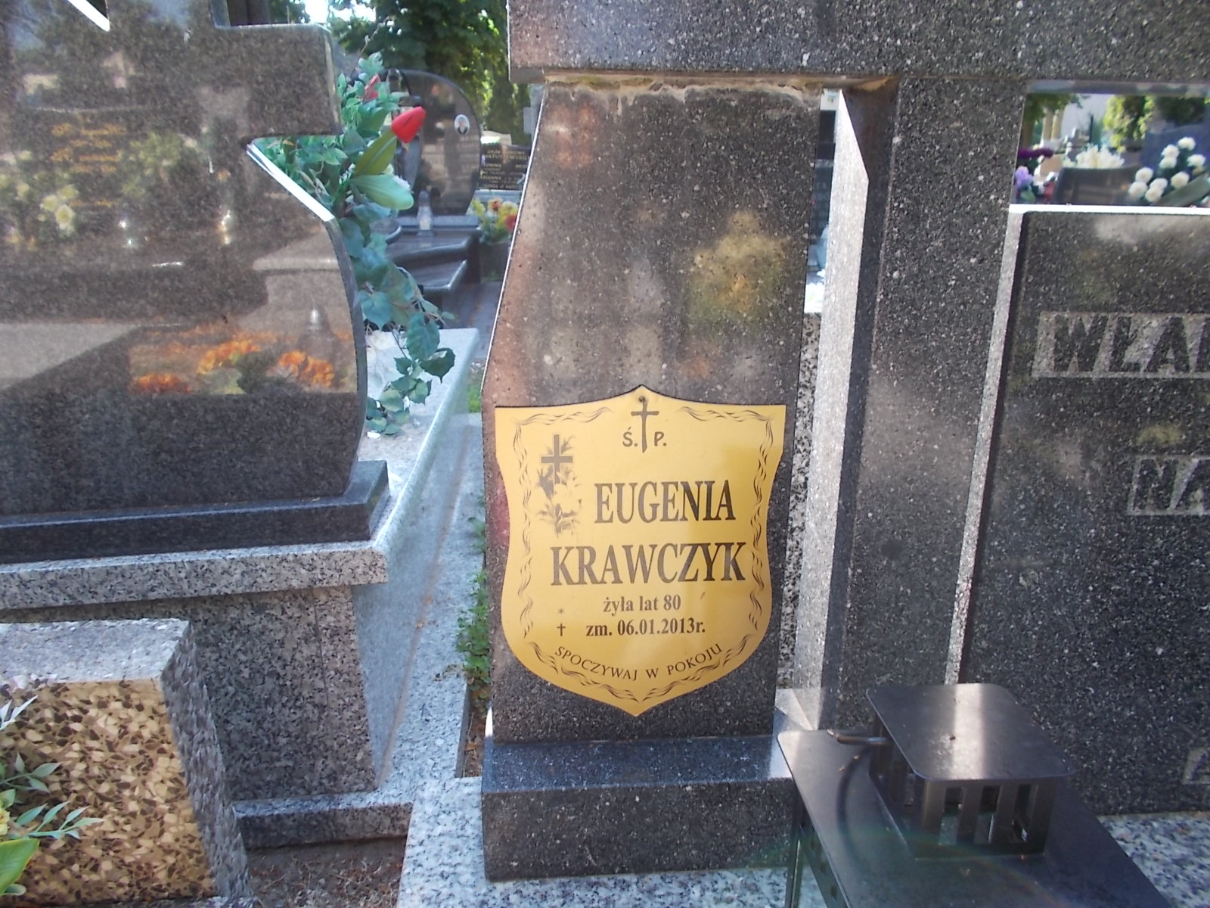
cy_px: 454
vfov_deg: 53.1
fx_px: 909
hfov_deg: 67.3
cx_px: 605
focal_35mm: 26
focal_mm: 4.6
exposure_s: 1/100
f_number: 3.2
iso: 80
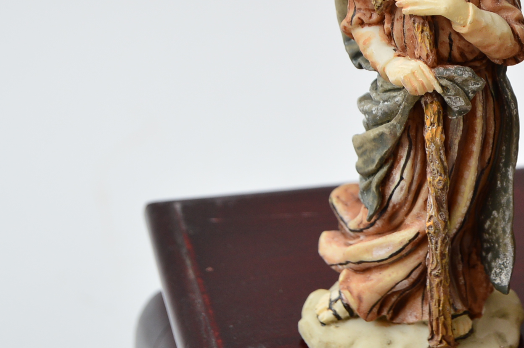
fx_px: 2896
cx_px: 477
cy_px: 103
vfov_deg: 6.9
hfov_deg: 10.3
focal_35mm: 199
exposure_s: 1/200
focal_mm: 55
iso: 200
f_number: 5.6
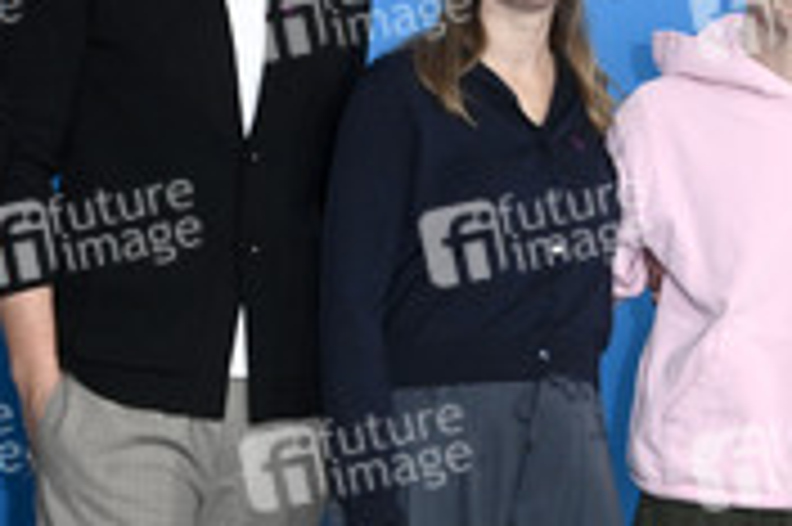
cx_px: 416
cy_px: 121
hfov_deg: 24.8
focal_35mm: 82
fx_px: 1802
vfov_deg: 16.5
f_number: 5.6
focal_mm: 32
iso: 1600
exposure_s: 1/250
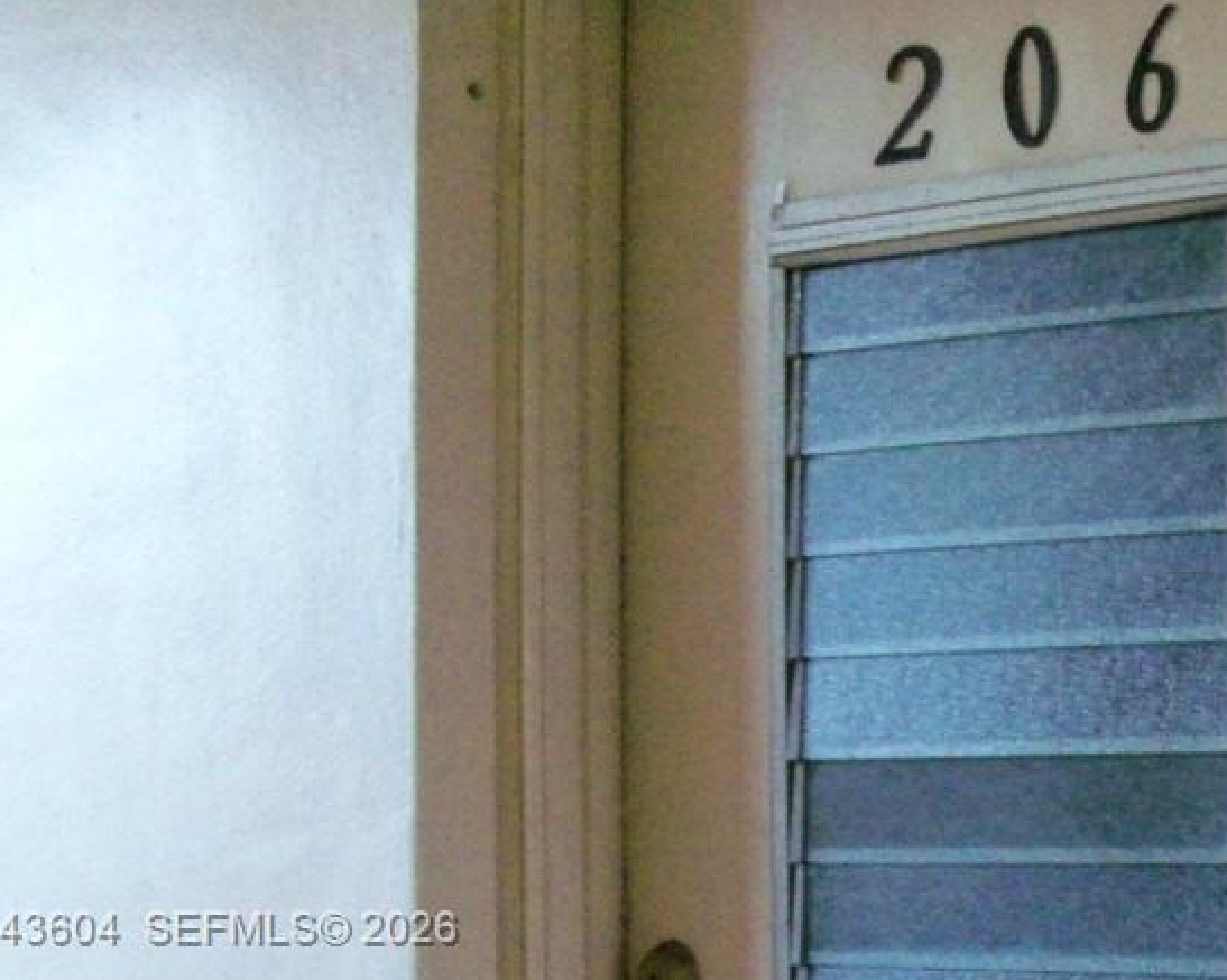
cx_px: 1321
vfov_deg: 18.7
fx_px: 2904
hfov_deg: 22.6
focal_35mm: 80
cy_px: 931
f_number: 3
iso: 400
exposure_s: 1/30
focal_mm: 6.3
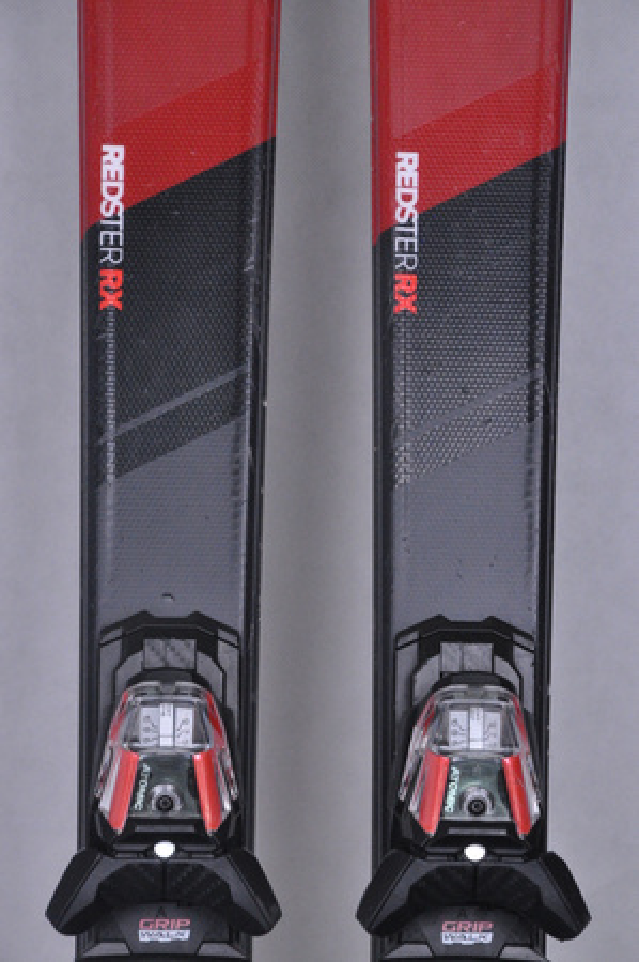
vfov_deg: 13.1
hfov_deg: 8.7
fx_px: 4203
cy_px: 481
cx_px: 320
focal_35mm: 158
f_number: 9.5
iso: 3200
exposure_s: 1/125
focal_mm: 105
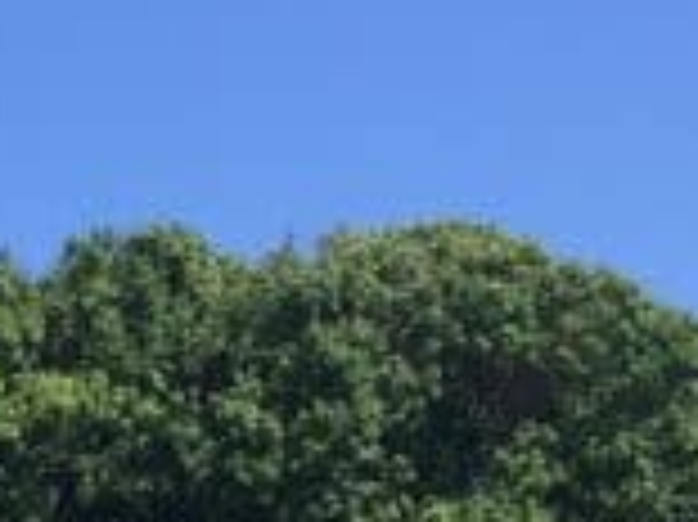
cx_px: -428
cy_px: 1530
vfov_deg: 7.0
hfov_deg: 9.9
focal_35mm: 192
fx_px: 3869
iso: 32
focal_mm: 4.15
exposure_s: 1/1522
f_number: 2.2
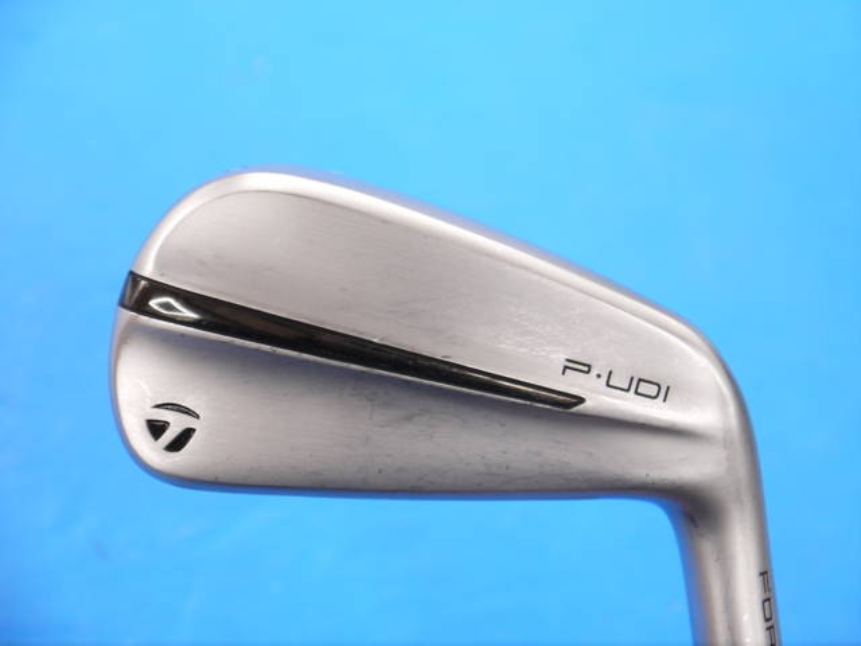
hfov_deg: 23.3
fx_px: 2089
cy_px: 323
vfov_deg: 17.6
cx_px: 430
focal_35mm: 84
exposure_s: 1/80
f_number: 5.6
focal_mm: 42
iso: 640
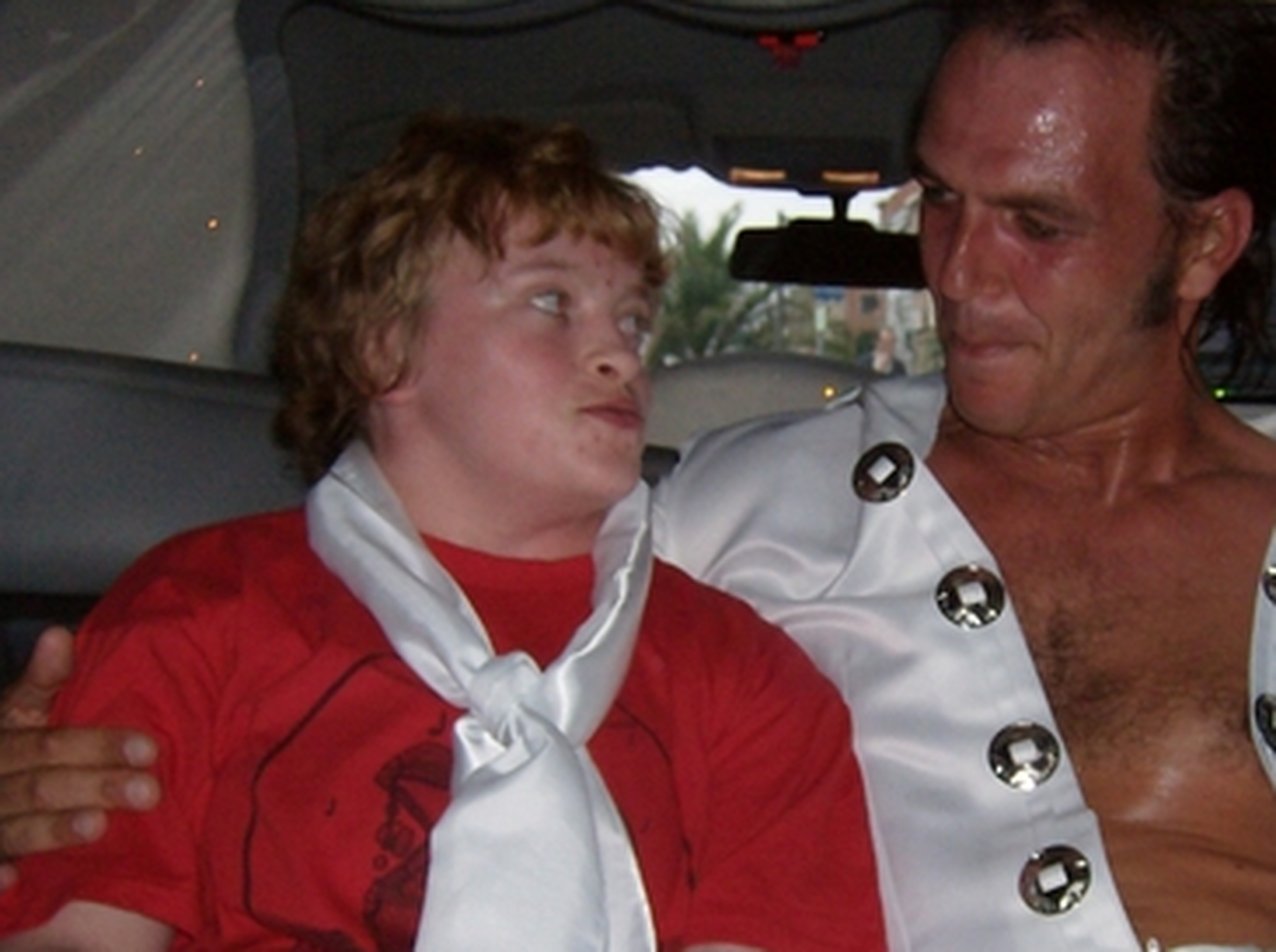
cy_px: 560
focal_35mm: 59
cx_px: 913
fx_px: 2171
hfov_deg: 32.3
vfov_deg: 24.7
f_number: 2.8
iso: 200
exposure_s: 1/60
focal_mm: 6
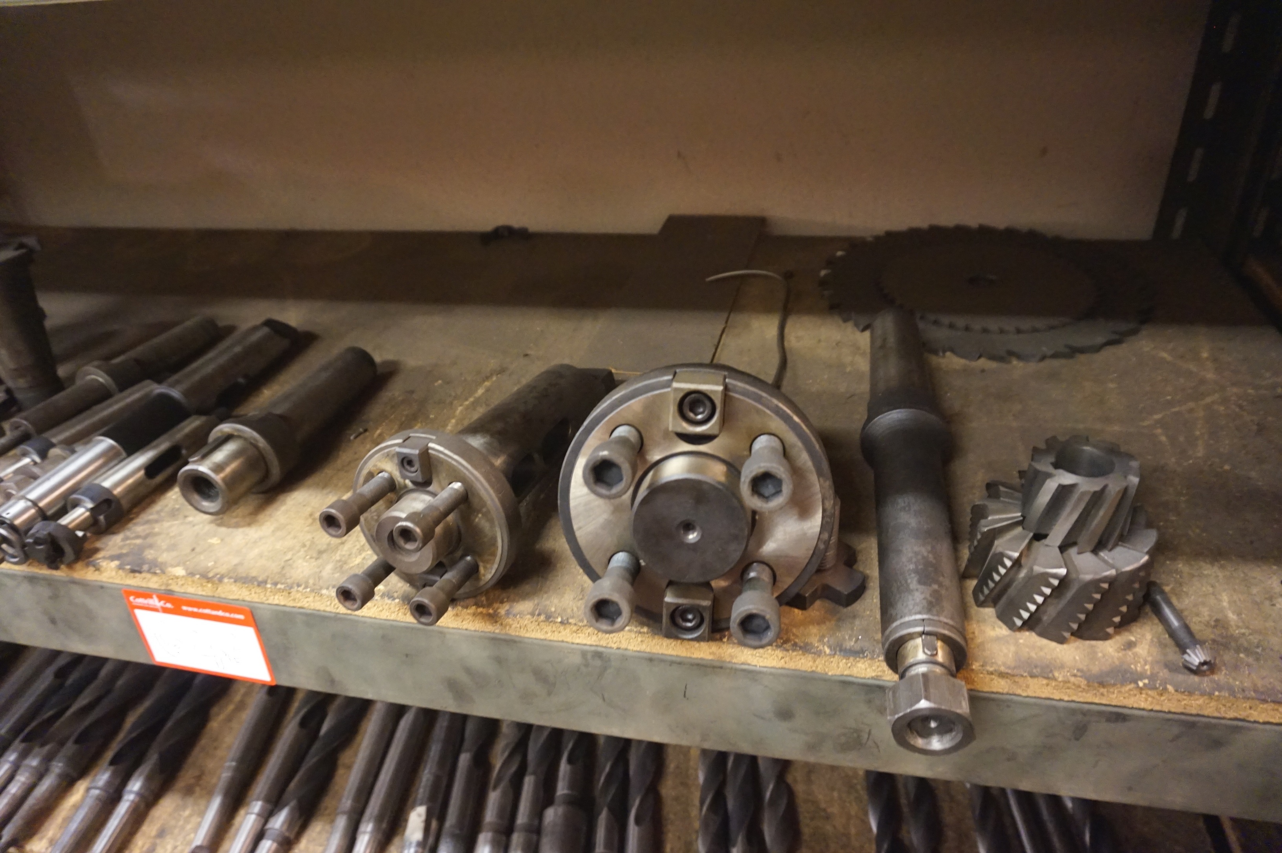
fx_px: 854
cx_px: 641
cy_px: 426
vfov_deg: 53.1
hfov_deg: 73.8
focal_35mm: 24
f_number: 3.5
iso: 3200
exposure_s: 1/20
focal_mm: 16
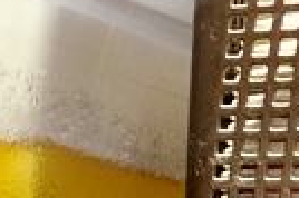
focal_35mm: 182
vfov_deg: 7.0
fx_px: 1510
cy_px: 527
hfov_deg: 9.4
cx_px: -538
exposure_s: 1/38
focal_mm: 18
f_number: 4
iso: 2500
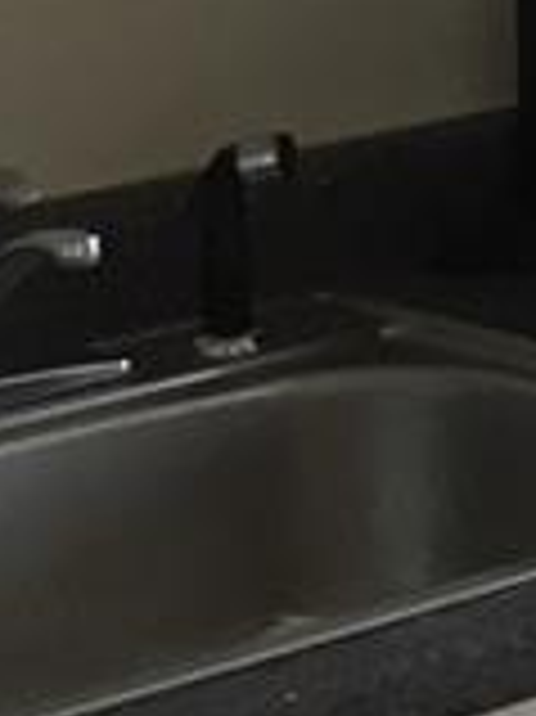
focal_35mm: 219
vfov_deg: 8.6
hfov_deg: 6.4
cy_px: -644
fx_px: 4527
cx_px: 1428
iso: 32
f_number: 2.2
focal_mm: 4.15
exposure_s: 1/40
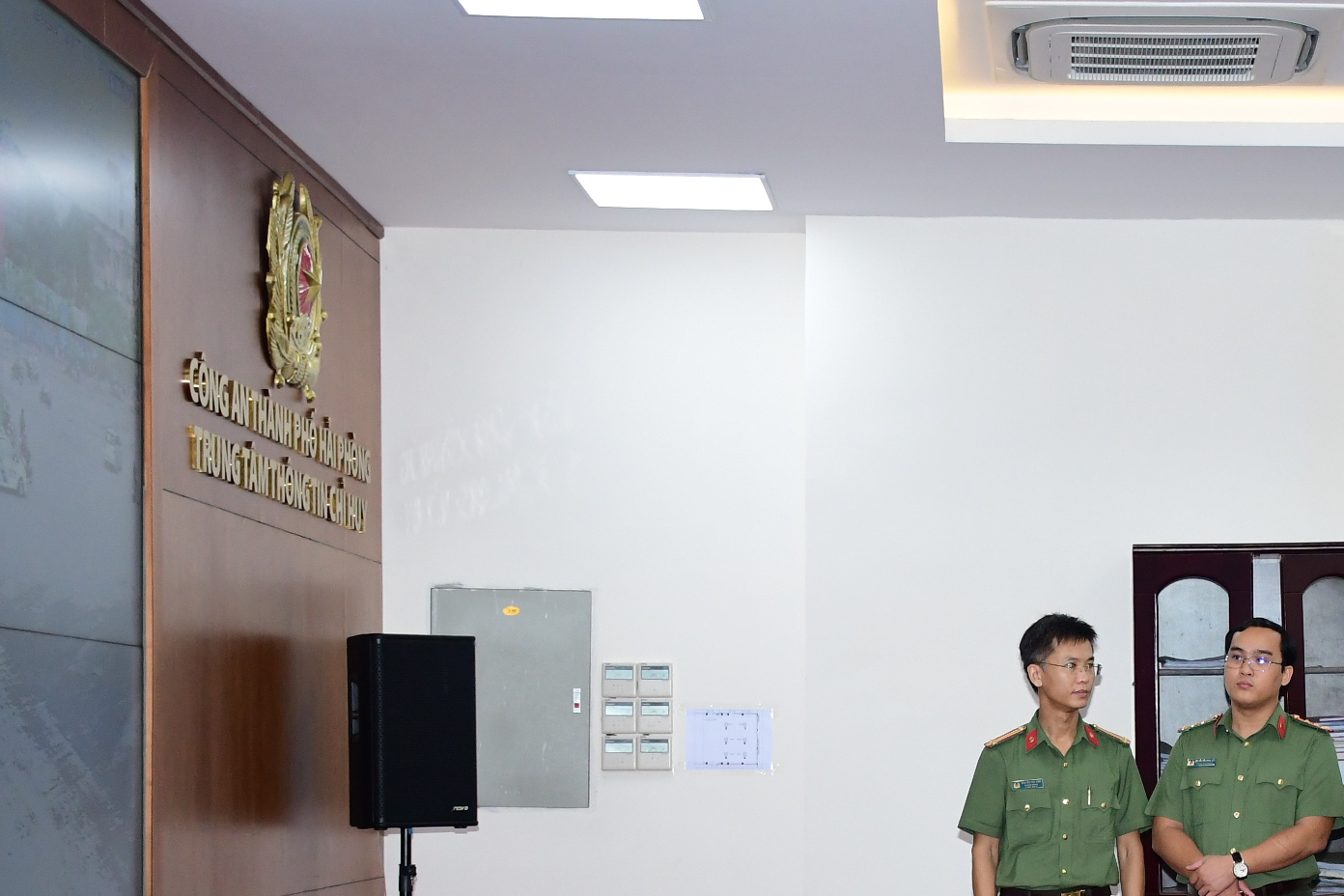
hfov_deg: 24.5
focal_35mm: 81
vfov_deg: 16.6
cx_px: 1164
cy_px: 846
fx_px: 3024
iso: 1250
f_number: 5
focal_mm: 27
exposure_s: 1/200
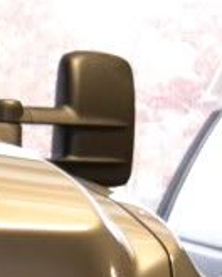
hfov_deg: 6.0
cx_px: -344
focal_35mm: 245
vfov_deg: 7.7
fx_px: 2012
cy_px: 453
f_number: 4.5
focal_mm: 28
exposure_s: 1/60
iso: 2200
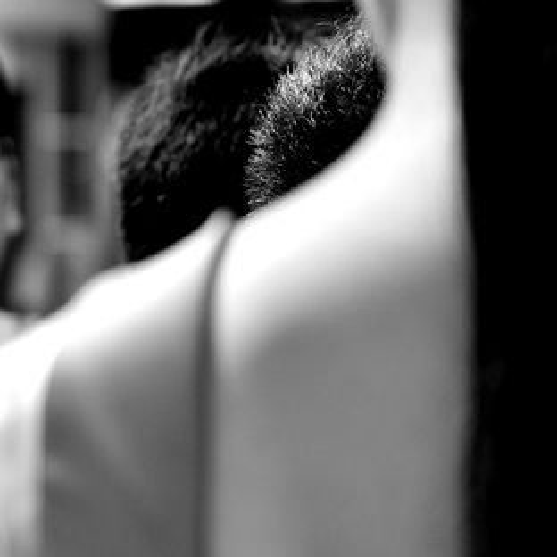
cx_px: -300
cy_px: 381
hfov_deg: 6.5
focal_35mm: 265
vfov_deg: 6.6
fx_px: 4824
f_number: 4
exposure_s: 1/125
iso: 800
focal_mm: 95
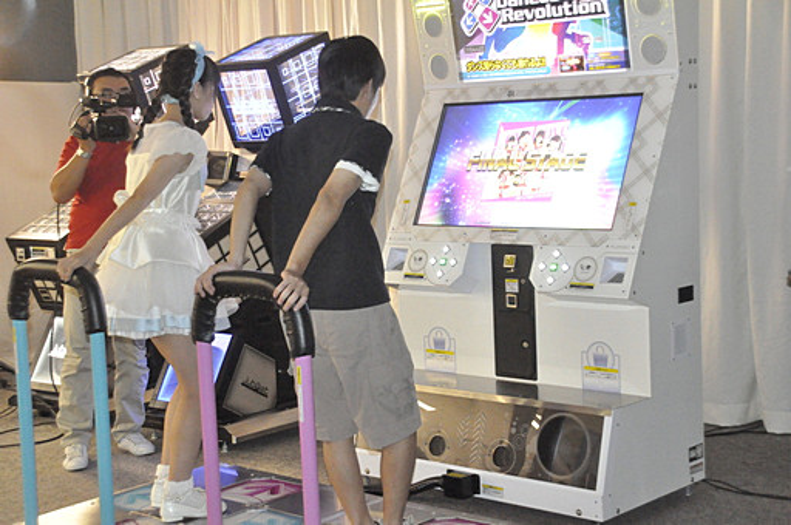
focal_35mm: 66
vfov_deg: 20.6
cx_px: 396
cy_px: 262
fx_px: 1448
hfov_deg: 30.5
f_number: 7.1
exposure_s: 1/60
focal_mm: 44
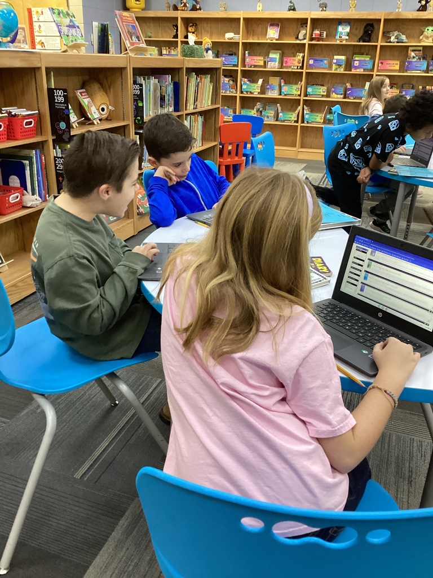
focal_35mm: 31
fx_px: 517
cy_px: 289
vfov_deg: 58.4
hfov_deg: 45.4
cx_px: 216
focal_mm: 3.3
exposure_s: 1/60
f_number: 2.4
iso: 320
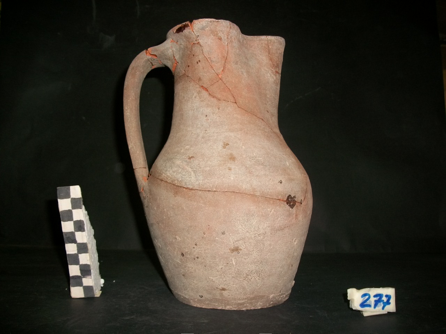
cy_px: 167
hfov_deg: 56.8
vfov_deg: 44.2
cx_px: 223
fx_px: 412
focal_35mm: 32
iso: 80
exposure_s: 1/30
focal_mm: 5.7
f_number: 2.9
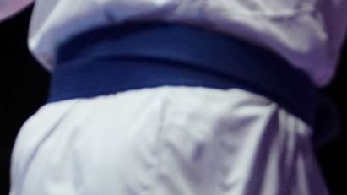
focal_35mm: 977
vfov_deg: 1.2
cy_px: 41
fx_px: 8988
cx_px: -401
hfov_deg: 2.2
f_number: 2.8
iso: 3200
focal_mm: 142
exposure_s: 1/1000
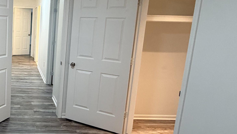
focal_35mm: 32
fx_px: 201
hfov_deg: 52.6
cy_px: 51
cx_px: 18
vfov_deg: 36.5
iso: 320
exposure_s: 1/120
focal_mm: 2.22
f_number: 2.2
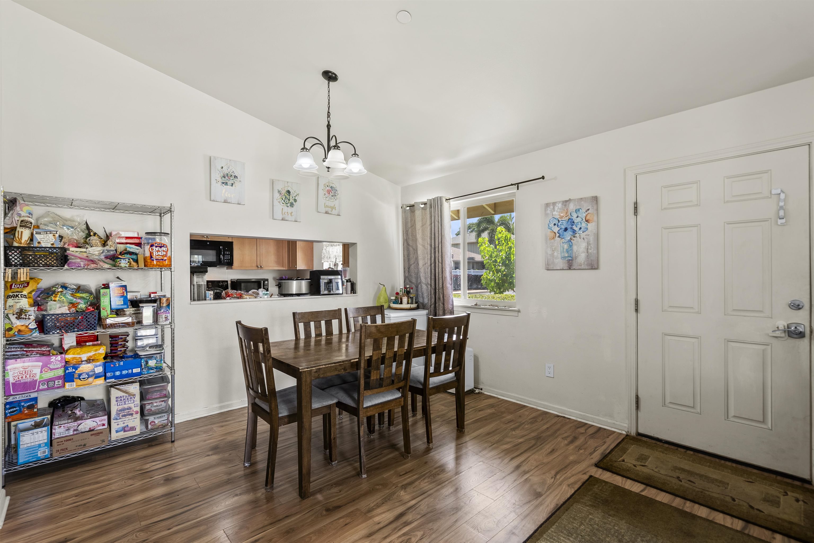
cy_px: 272
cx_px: 407
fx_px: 362
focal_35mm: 16
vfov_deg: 73.8
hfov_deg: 96.7
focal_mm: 16
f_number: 8
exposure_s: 1.6
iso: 100
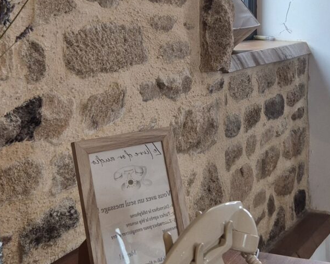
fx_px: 371
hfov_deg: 46.1
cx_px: 250
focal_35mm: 38
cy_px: 151
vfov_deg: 39.1
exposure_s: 1/100
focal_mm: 5.4
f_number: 1.8
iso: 160
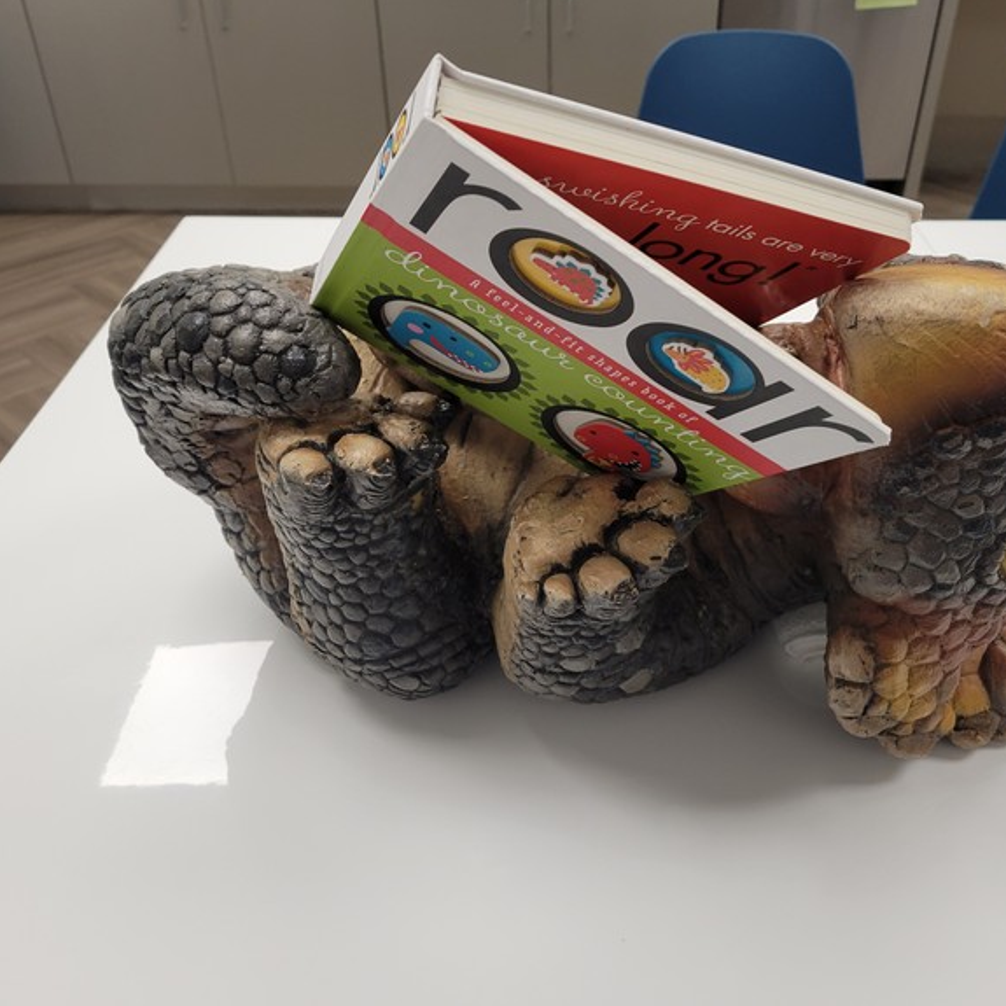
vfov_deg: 51.1
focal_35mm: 32
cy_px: 488
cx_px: 612
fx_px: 1052
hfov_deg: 50.7
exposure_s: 1/119
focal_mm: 5.4
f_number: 1.8
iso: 160
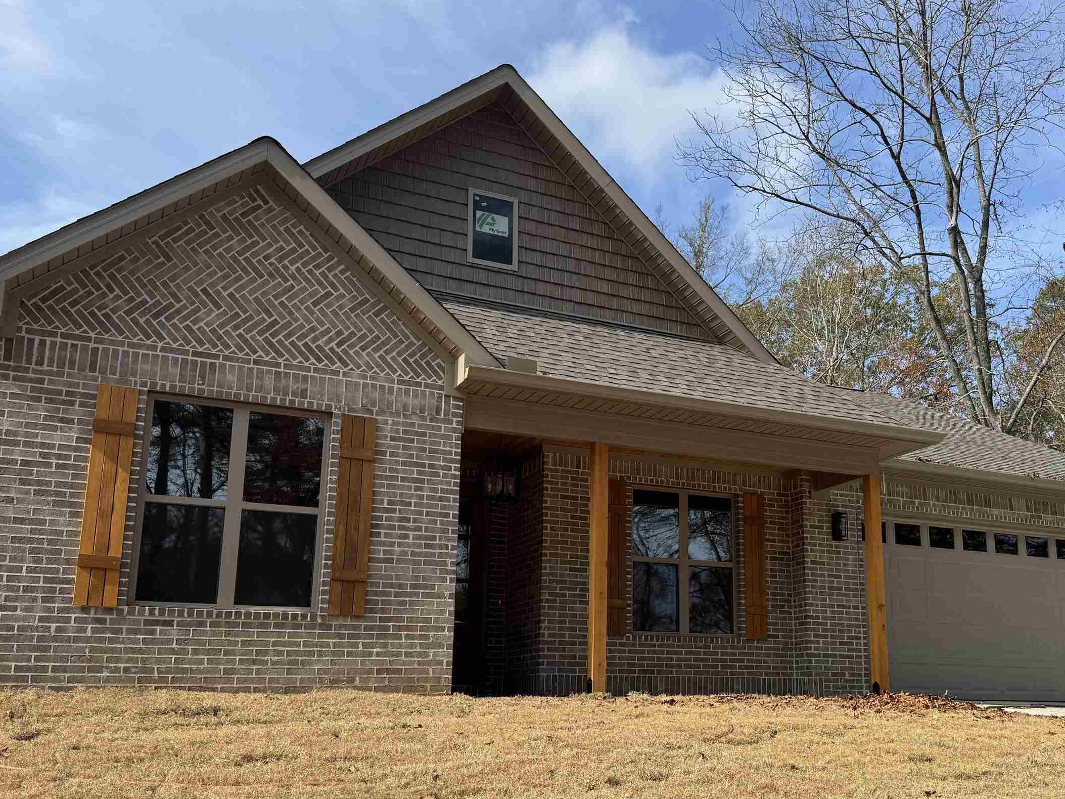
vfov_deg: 40.5
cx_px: 675
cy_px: 480
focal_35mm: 35
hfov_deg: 52.0
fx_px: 1077
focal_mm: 6.76
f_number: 1.78
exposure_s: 1/2959
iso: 80
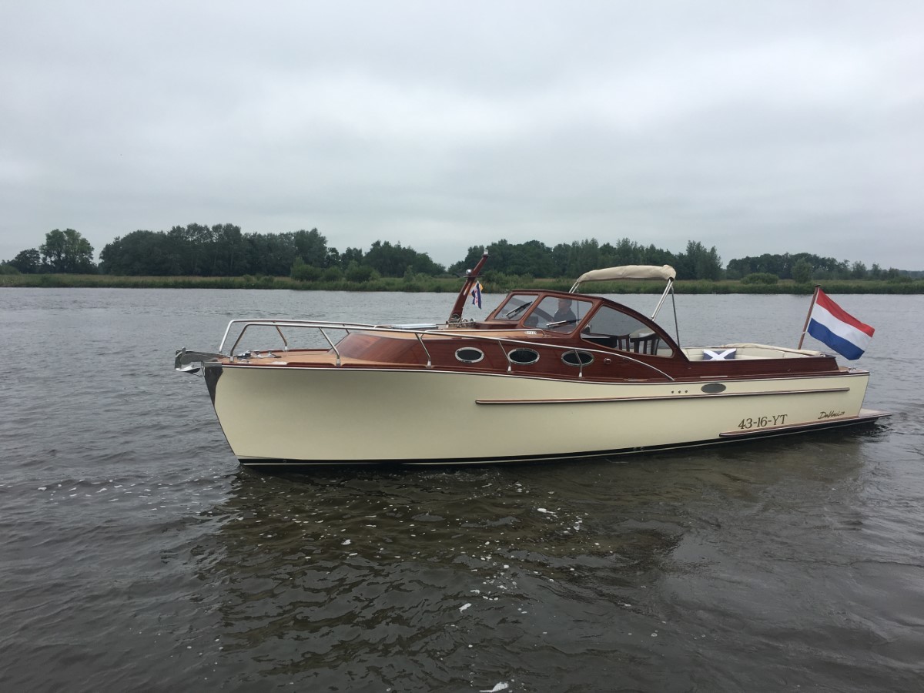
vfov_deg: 48.2
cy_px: 346
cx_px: 462
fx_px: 774
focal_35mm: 29
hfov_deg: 61.7
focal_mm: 4.15
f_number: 2.2
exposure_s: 1/855
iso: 25
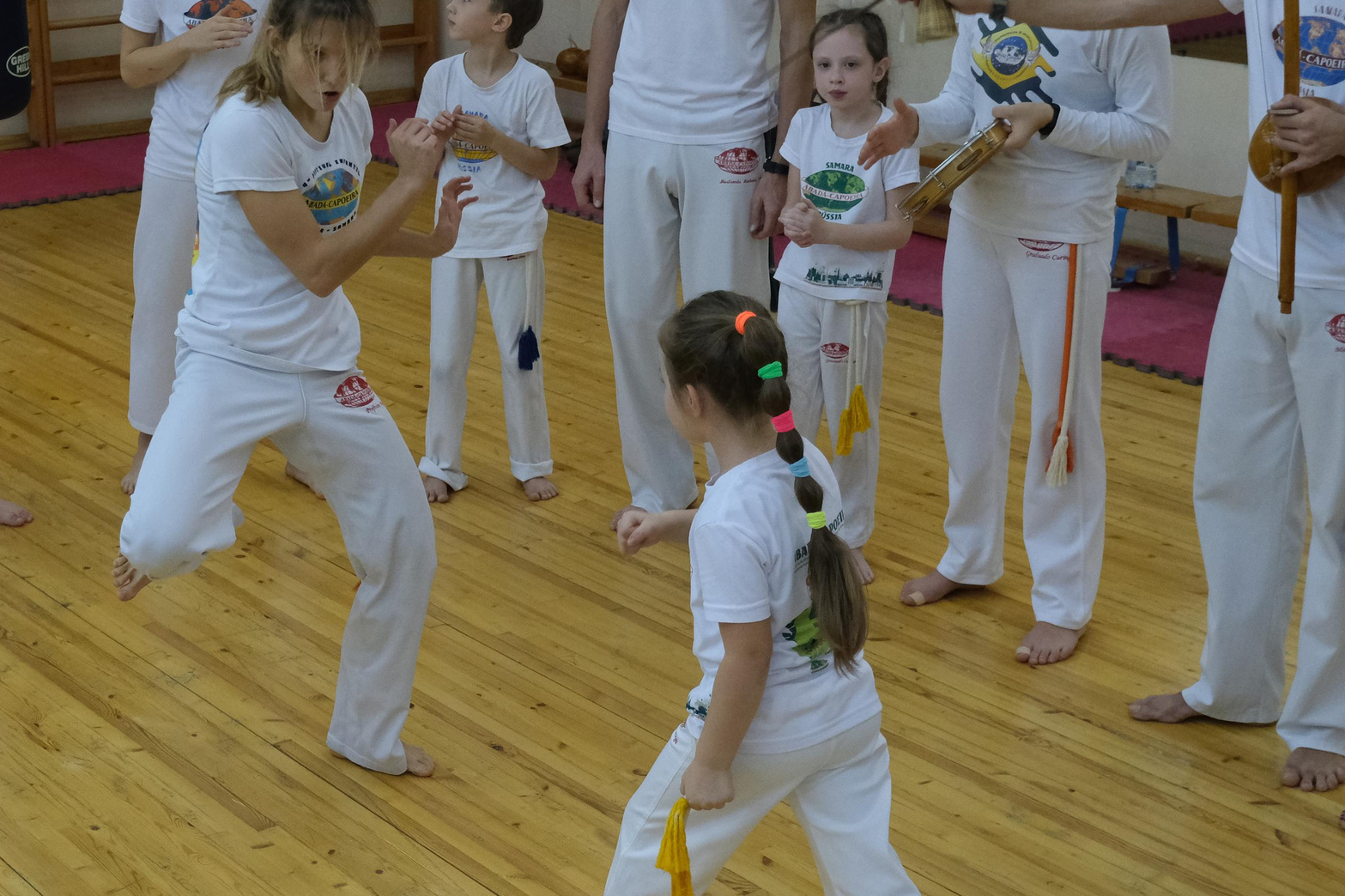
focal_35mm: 67
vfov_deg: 20.3
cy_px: 540
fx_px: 2503
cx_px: 401
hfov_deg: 29.8
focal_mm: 27.1
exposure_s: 1/320
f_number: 4.4
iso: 2500
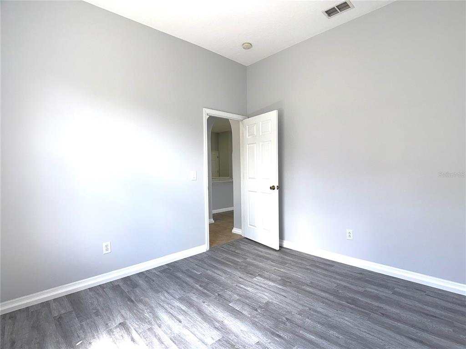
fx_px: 323
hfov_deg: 71.6
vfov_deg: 56.8
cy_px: 174
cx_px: 233
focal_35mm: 24
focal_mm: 6.76
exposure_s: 1/255
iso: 64
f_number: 1.78
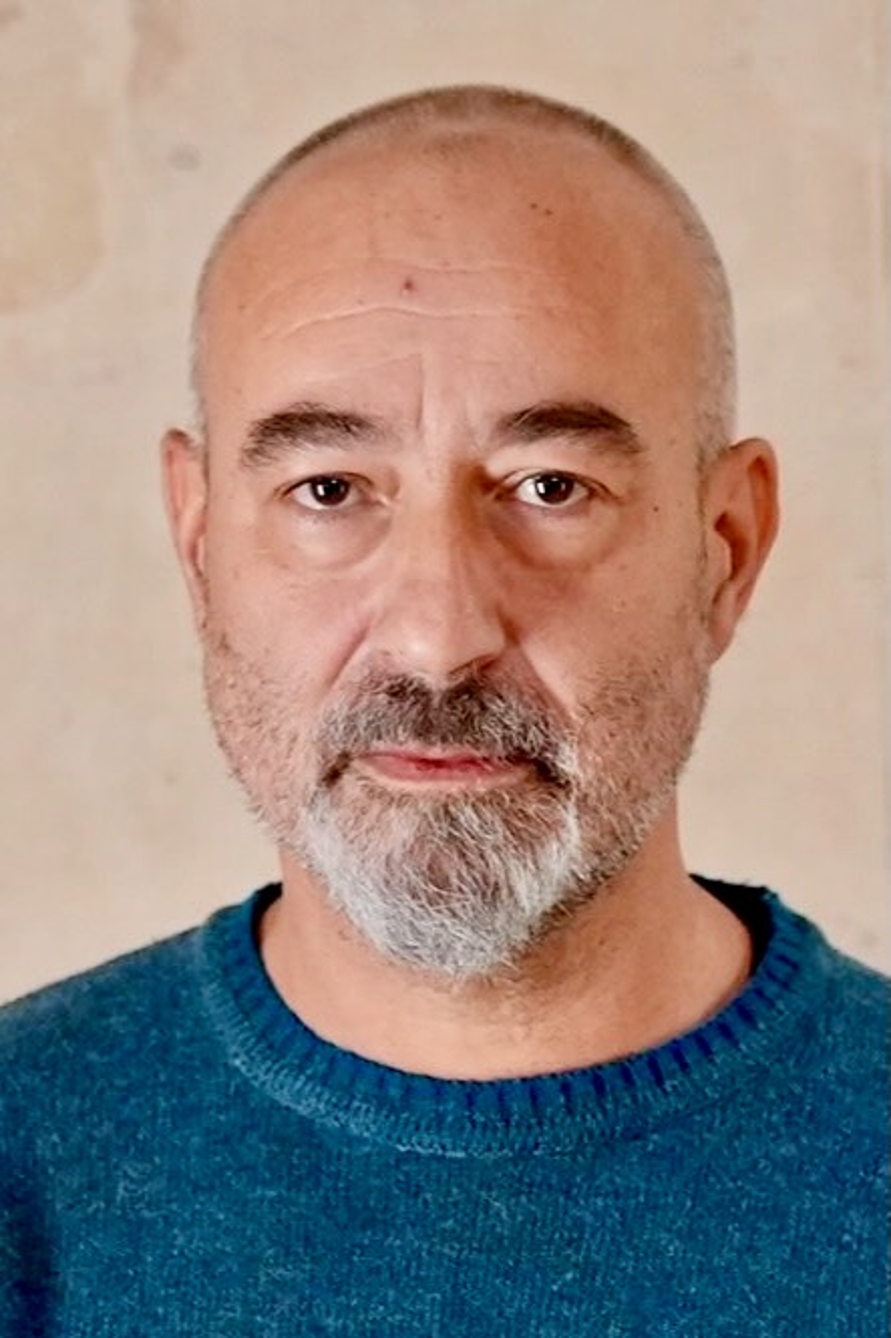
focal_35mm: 91
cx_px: 446
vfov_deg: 22.4
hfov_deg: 15.0
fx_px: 3380
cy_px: 669
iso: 4000
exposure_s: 1/161
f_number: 4
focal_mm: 61
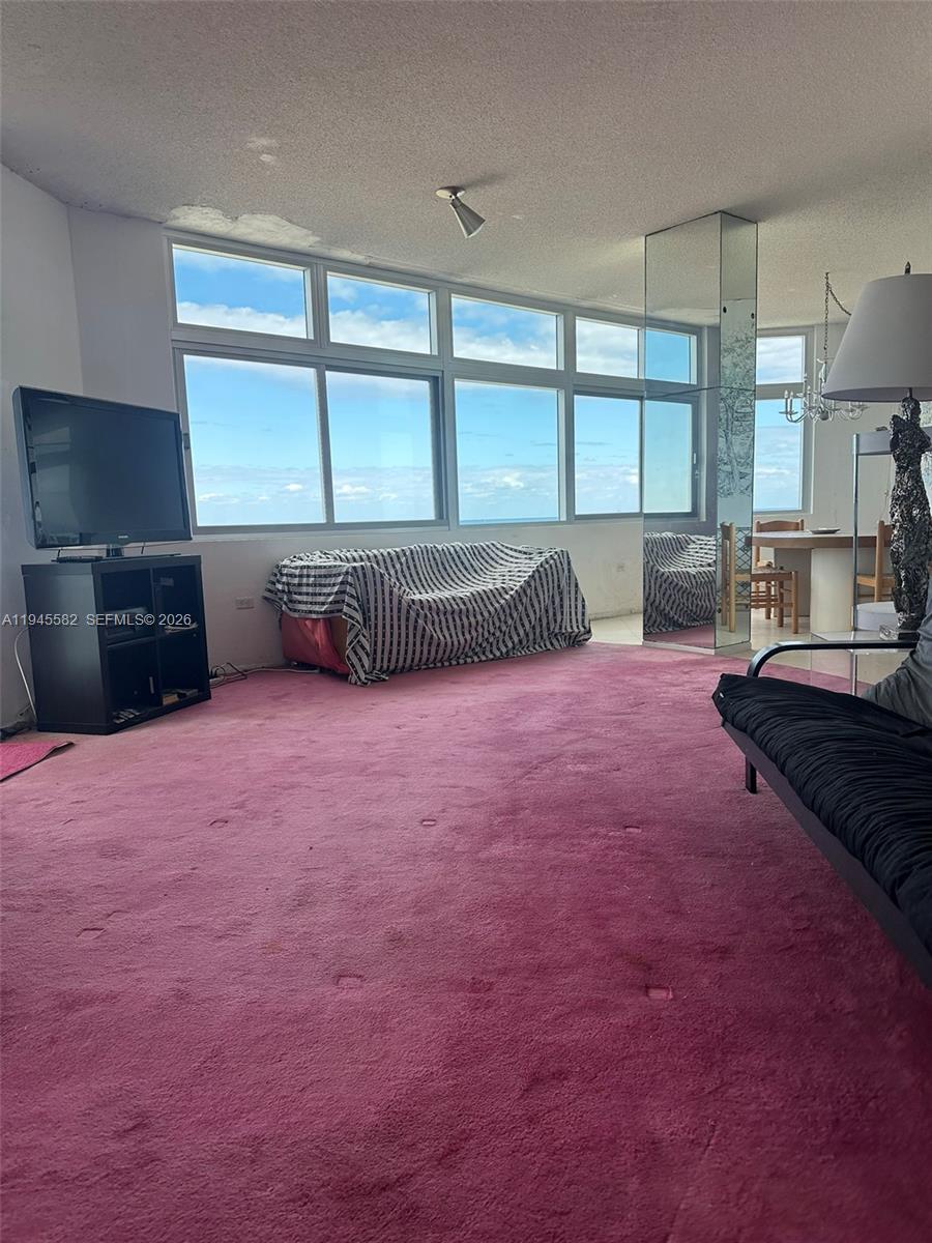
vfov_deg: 71.6
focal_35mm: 24
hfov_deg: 56.8
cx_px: 466
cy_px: 622
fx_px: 862
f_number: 1.78
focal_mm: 6.86
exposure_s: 1/836
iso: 80
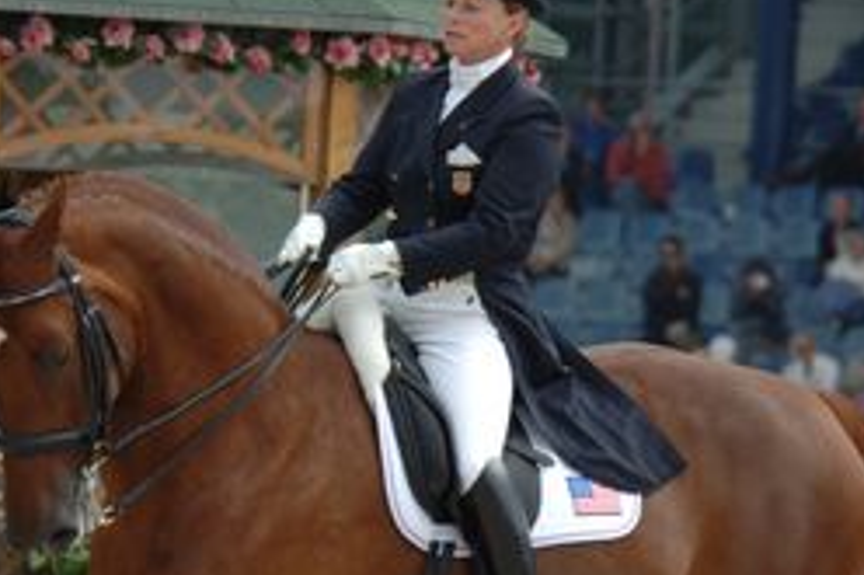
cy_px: 493
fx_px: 16244
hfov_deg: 3.0
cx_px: 537
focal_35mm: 677
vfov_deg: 2.0
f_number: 5.6
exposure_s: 1/500
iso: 200
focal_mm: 175
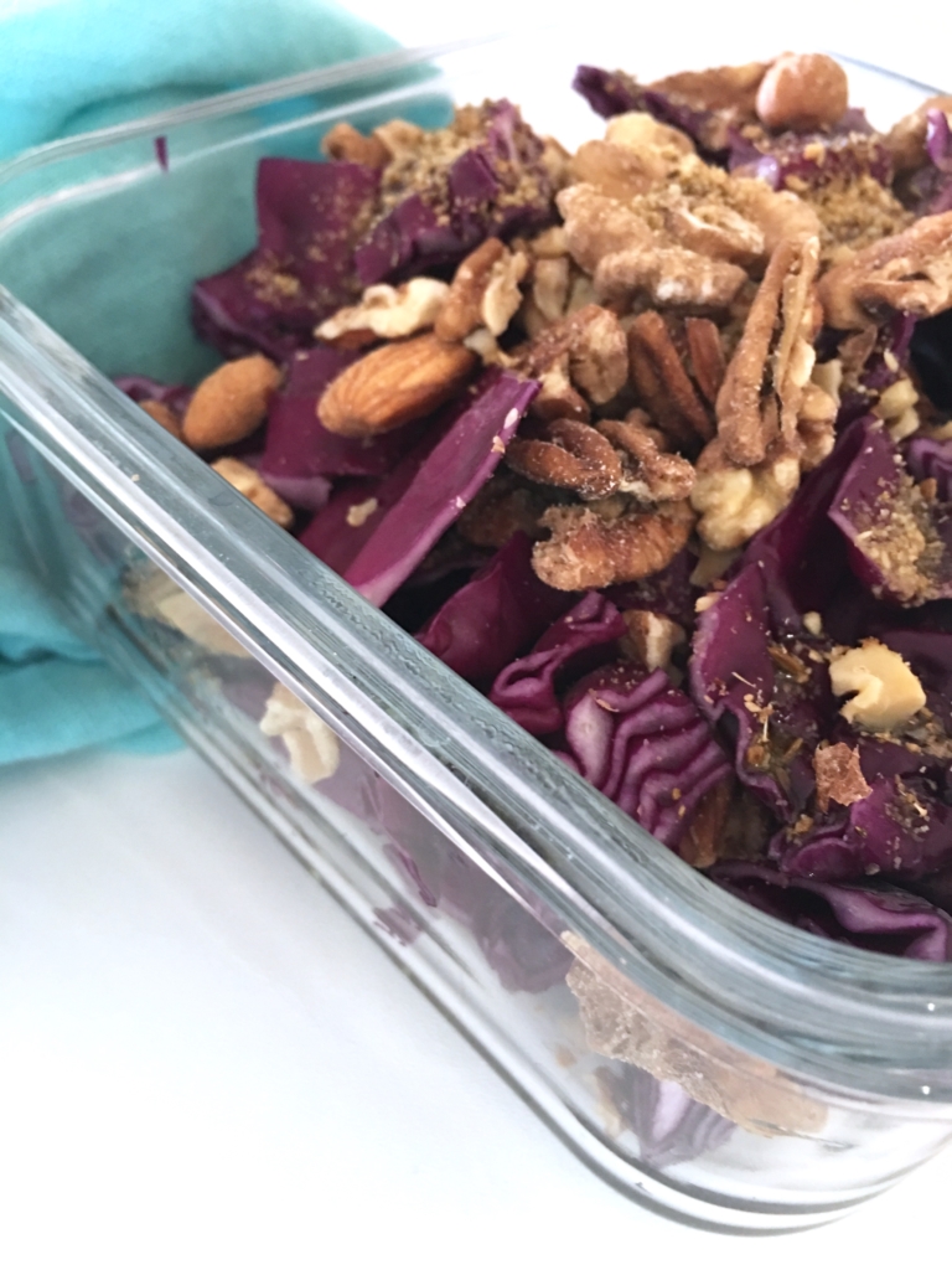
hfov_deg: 48.2
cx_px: 476
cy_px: 635
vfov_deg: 61.7
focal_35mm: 29
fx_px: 1063
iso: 50
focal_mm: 4.15
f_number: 2.2
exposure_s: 1/4
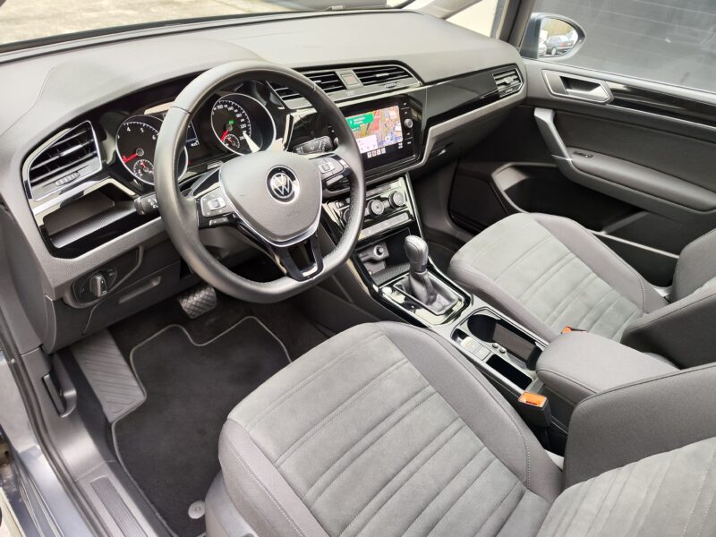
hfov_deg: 73.9
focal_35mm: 23
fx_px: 476
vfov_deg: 58.9
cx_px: 358
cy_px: 268
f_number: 1.69
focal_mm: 7.01
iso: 292
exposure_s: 1/100
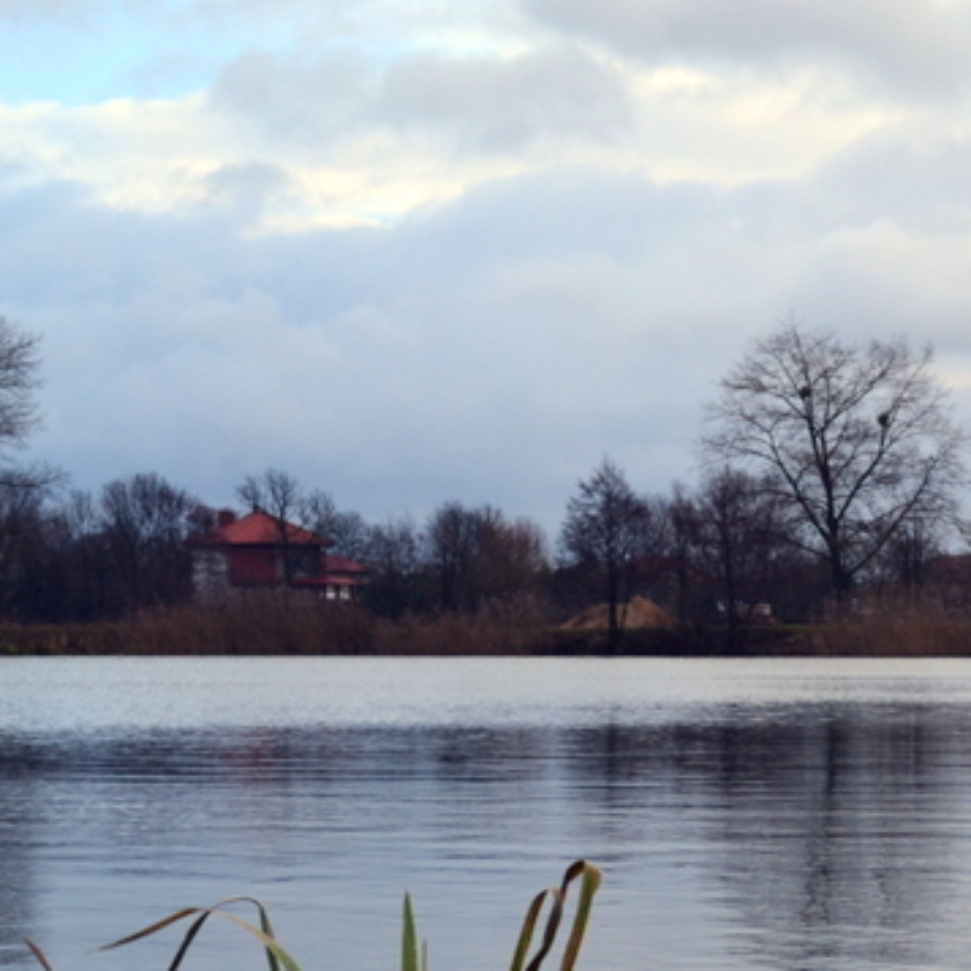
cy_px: 688
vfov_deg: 17.3
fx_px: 3172
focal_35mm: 100
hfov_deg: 16.9
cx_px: 1031
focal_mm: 35
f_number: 10
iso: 400
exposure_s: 1/250
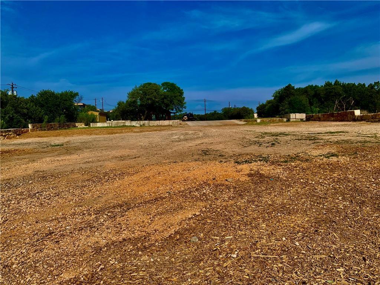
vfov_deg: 53.1
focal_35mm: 26
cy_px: 142
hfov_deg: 67.3
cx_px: 190
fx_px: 285
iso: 25
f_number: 1.8
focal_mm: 4.25
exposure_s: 1/4673
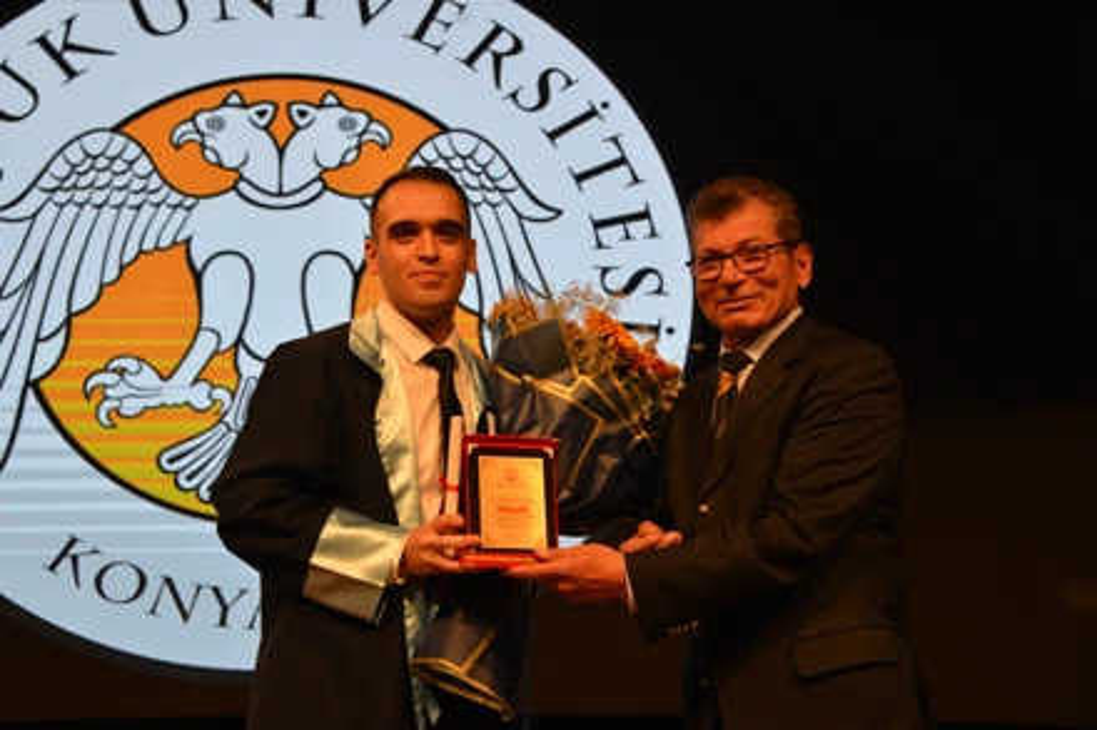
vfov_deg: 28.1
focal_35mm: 48
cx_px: 548
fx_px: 1462
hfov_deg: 41.1
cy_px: 365
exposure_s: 1/100
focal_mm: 48
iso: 400
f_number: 5
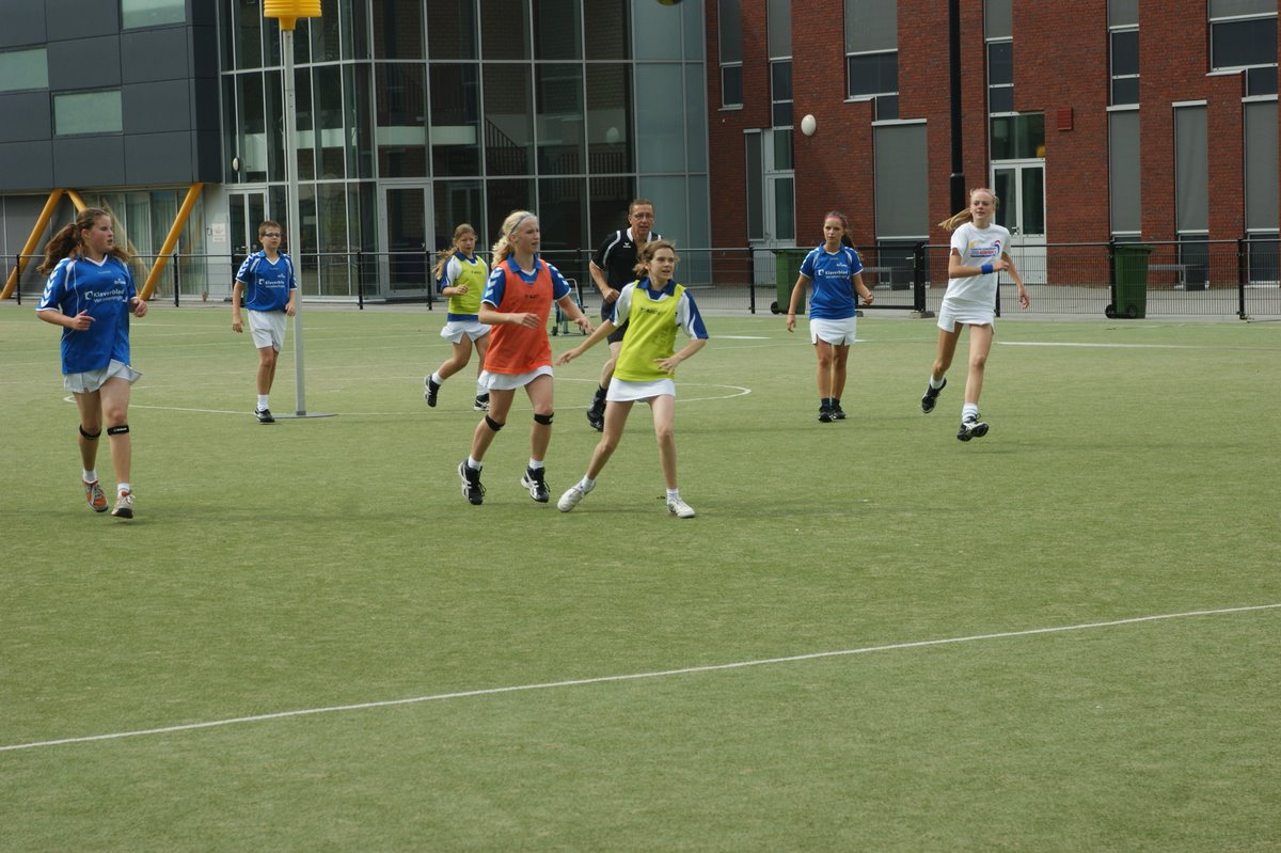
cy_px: 426
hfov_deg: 19.5
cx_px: 640
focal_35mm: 105
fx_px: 3735
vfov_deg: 13.0
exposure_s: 1/400
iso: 200
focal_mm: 70
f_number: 9
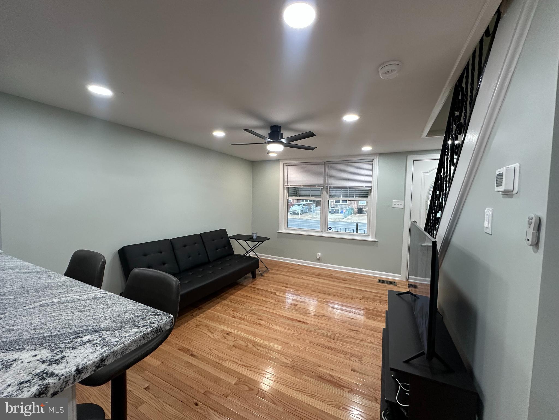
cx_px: 280
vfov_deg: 85.7
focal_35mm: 14
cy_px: 210
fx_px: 226
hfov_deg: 102.1
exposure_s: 1/120
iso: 200
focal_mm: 2.22
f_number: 2.2
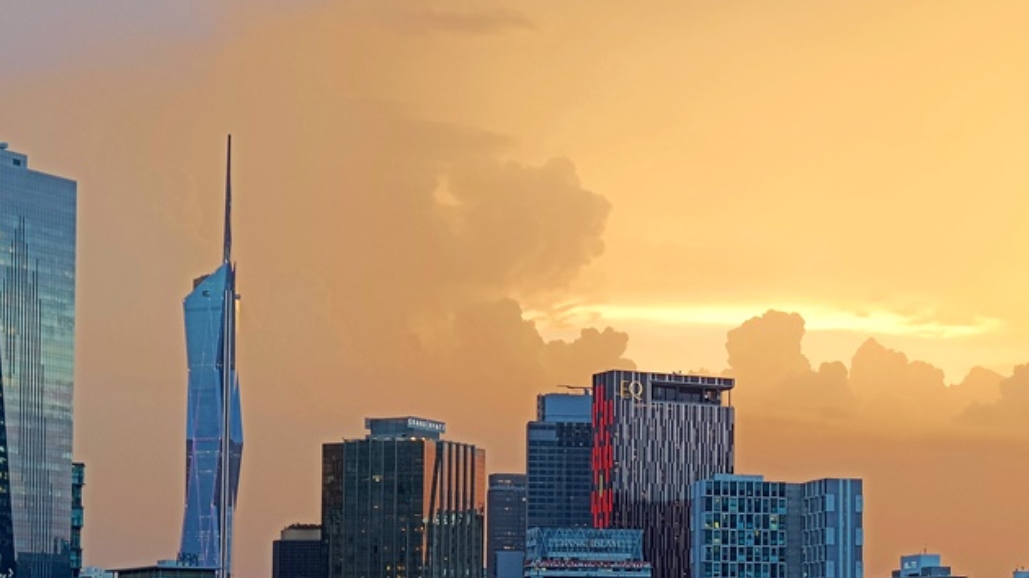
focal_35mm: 83
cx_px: 720
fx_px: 2264
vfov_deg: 14.4
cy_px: 483
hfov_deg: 25.4
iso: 100
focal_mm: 5.59
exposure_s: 1/50
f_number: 1.8
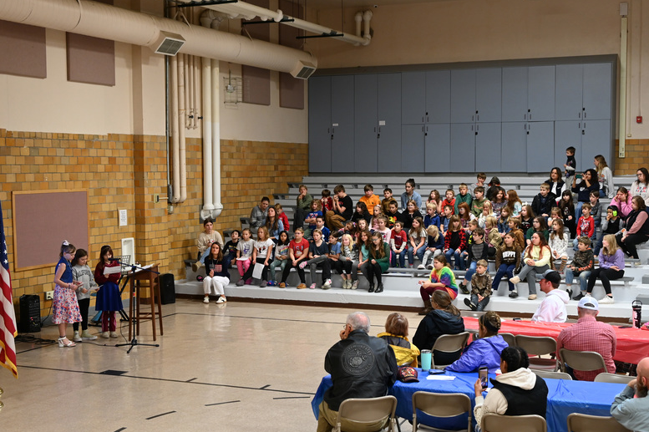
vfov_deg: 25.0
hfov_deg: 36.9
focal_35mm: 54
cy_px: 253
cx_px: 334
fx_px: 973
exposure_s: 1/50
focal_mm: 41
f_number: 5
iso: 1250
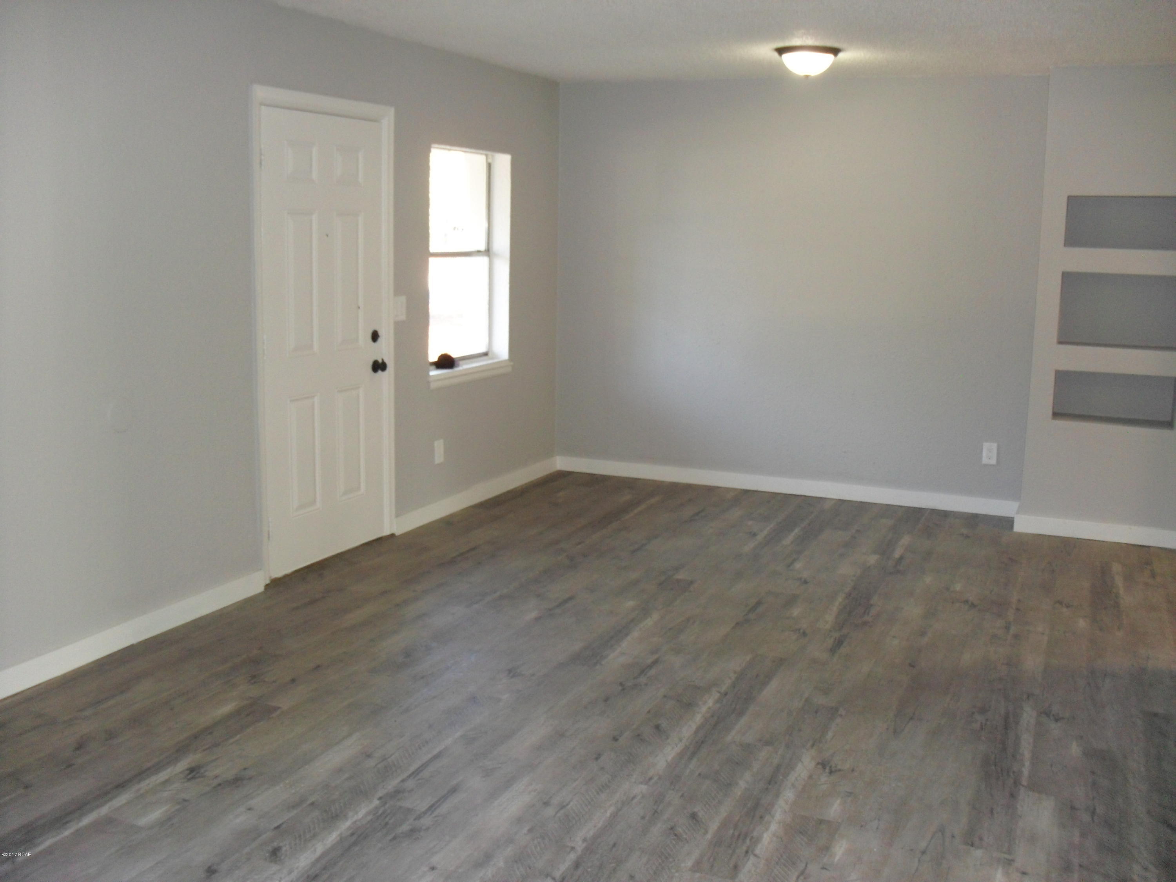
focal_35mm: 35
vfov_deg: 40.7
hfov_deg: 52.6
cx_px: 588
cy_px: 441
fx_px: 1189
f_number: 3.2
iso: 200
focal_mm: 6.3
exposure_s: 1/45
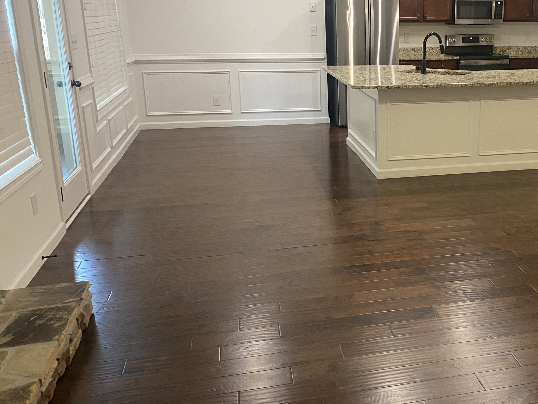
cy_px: 182
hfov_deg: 46.3
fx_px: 606
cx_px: 400
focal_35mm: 39
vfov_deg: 36.8
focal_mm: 4.25
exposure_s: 1/60
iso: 320
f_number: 1.8
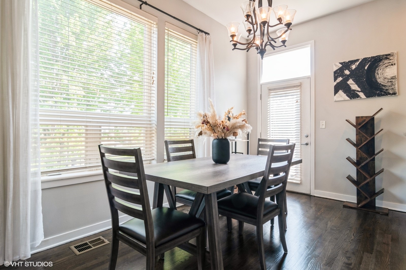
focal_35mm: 18
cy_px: 135
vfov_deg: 67.4
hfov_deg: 90.0
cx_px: 203
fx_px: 203
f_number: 8
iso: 200
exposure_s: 1/13
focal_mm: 12
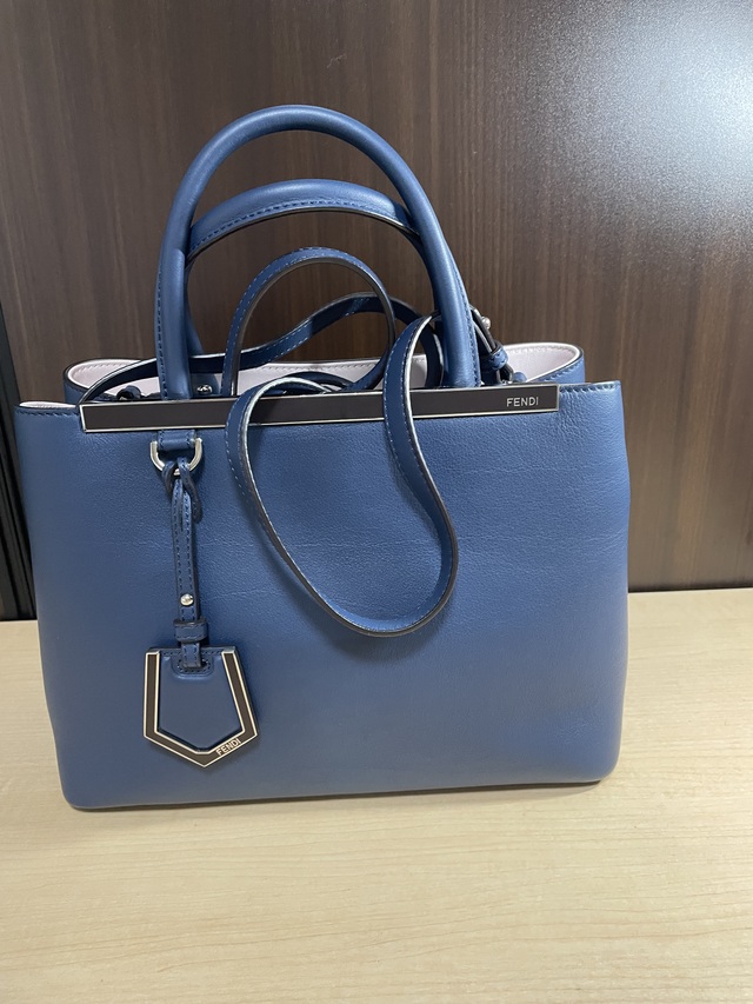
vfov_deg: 67.3
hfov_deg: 53.1
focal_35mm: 26
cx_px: 376
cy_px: 502
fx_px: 754
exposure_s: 1/50
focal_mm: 4.2
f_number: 1.6
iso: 200
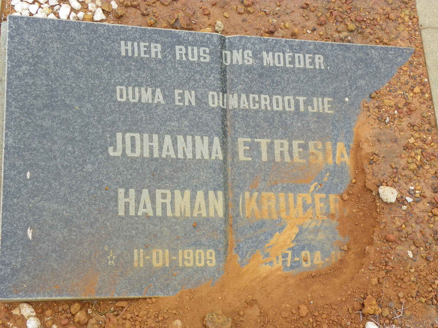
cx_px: 219
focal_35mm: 58
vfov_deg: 25.2
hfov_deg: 33.2
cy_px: 164
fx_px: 734
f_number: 4
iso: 64
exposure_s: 1/160
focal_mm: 10.3
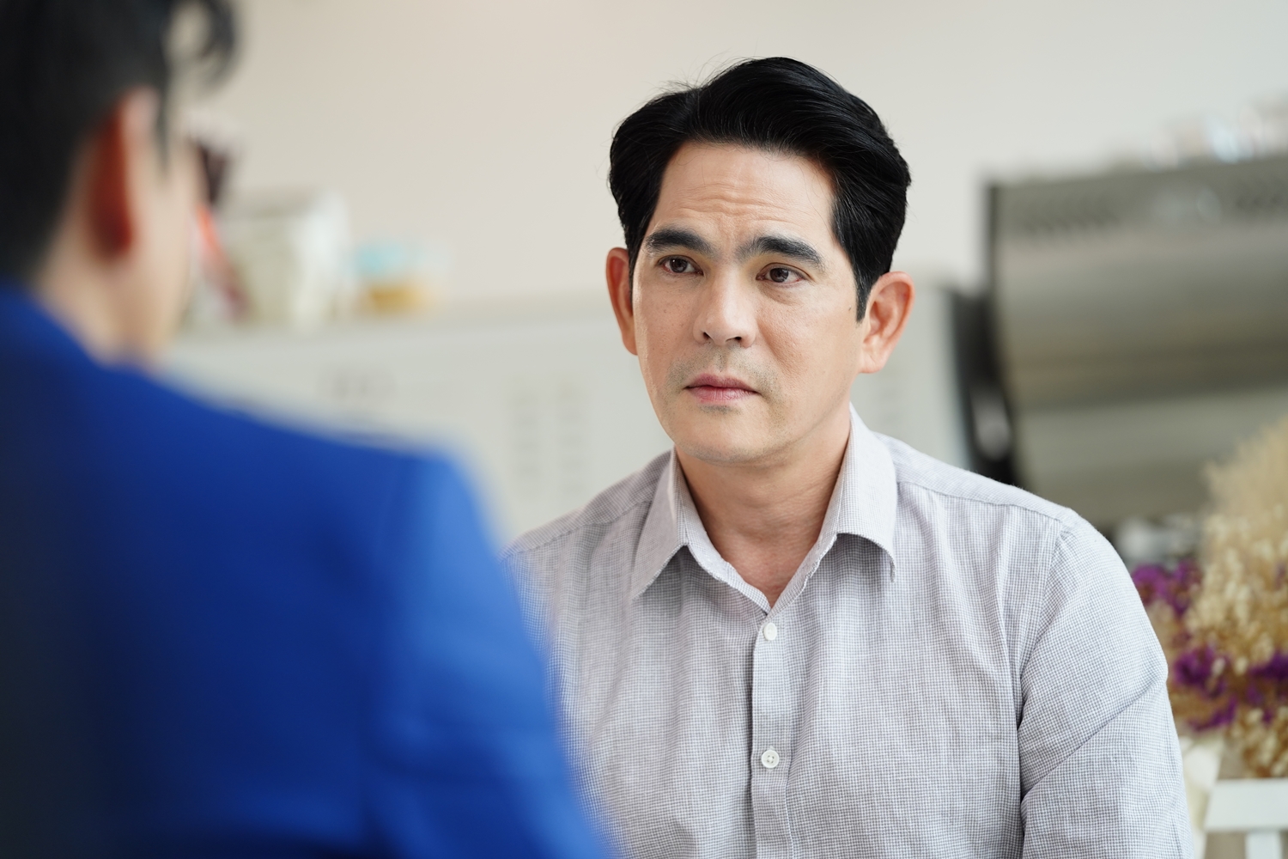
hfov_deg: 13.7
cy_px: 430
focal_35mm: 150
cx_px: 644
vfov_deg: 9.1
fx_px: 5366
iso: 250
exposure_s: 1/160
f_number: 2.8
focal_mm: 150
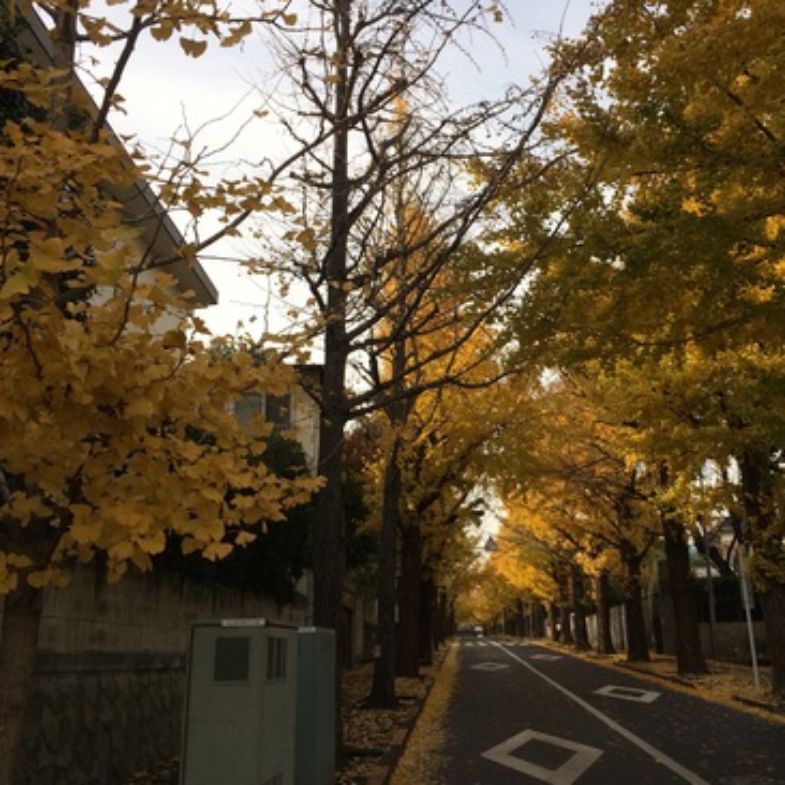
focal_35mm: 35
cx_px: 438
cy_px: 387
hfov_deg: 47.1
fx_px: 898
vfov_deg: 47.2
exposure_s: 1/774
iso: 32
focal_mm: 4.15
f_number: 2.2
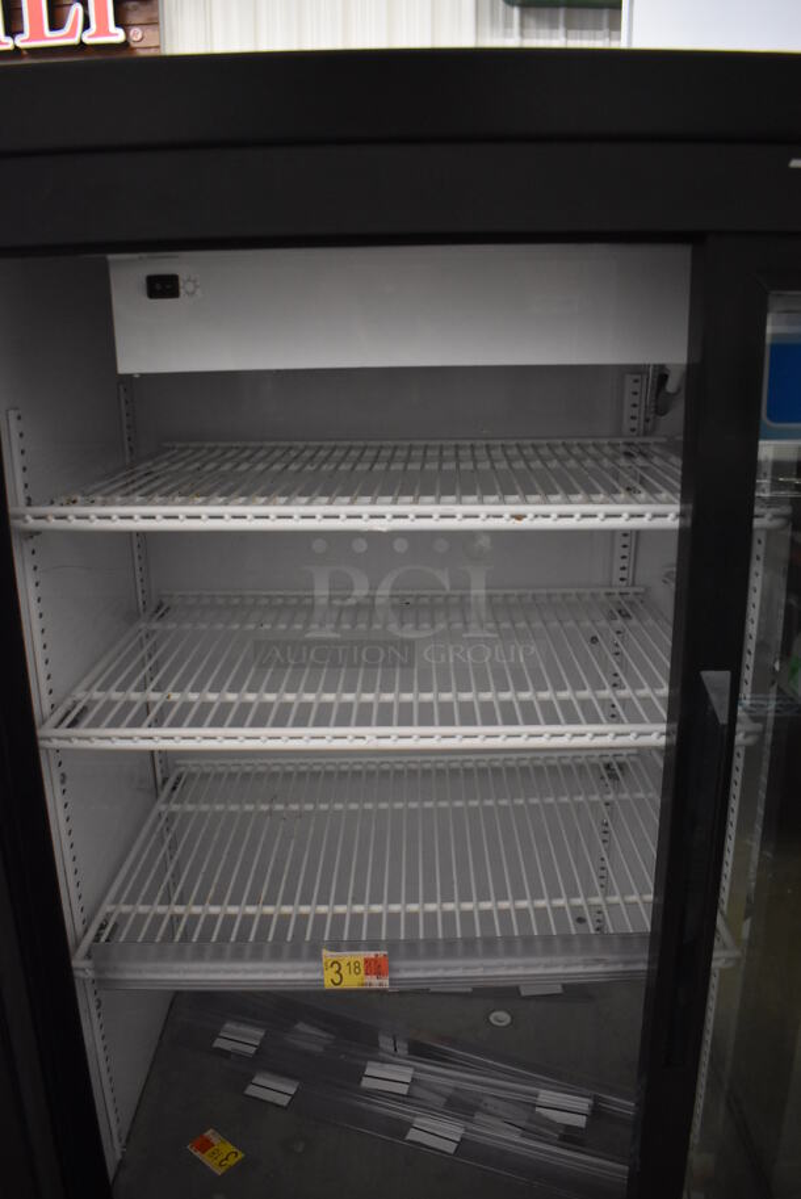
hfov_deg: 48.0
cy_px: 600
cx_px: 400
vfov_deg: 67.3
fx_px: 900
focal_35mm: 27
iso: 2500
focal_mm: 18
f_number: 3.5
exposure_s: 1/125
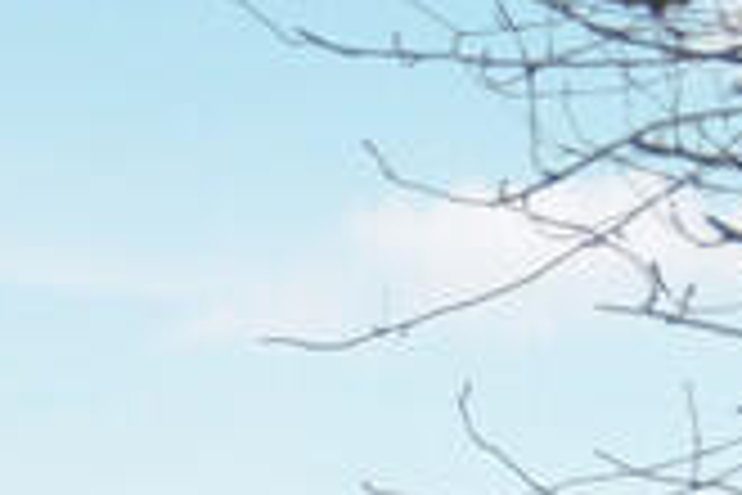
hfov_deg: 14.0
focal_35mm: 93
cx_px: -1097
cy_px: 1028
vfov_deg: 12.7
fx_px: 1917
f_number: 3.5
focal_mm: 10
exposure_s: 1/250
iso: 400
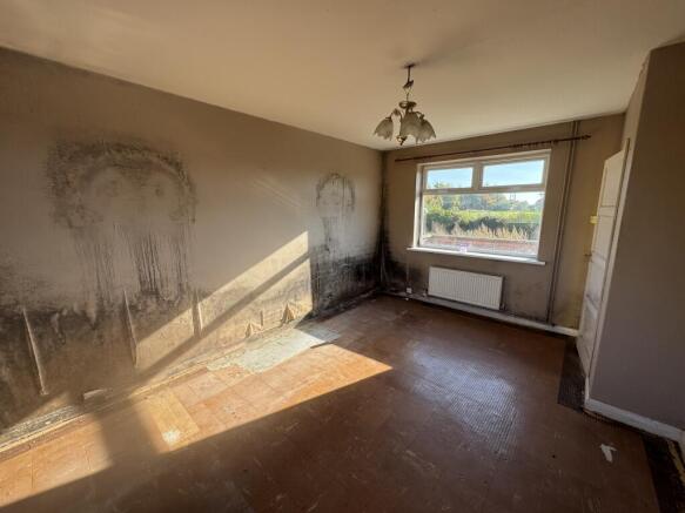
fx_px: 277
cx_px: 342
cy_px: 256
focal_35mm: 14
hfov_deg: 102.1
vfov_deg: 85.7
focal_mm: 2.22
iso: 40
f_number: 2.2
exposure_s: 1/243
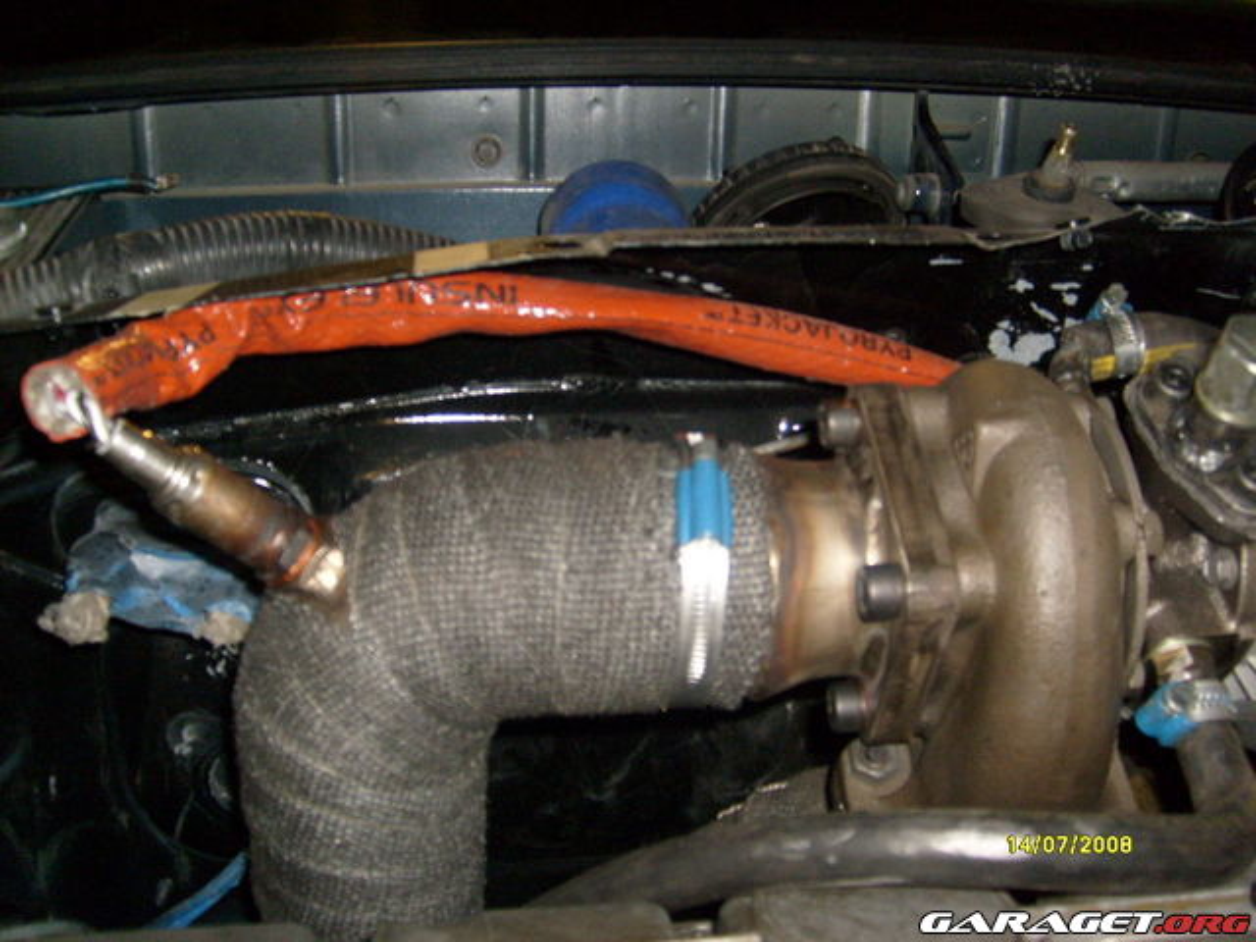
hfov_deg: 52.6
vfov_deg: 40.7
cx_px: 628
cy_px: 471
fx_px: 1270
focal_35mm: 35
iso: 100
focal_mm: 5.8
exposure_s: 1/45
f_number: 2.8
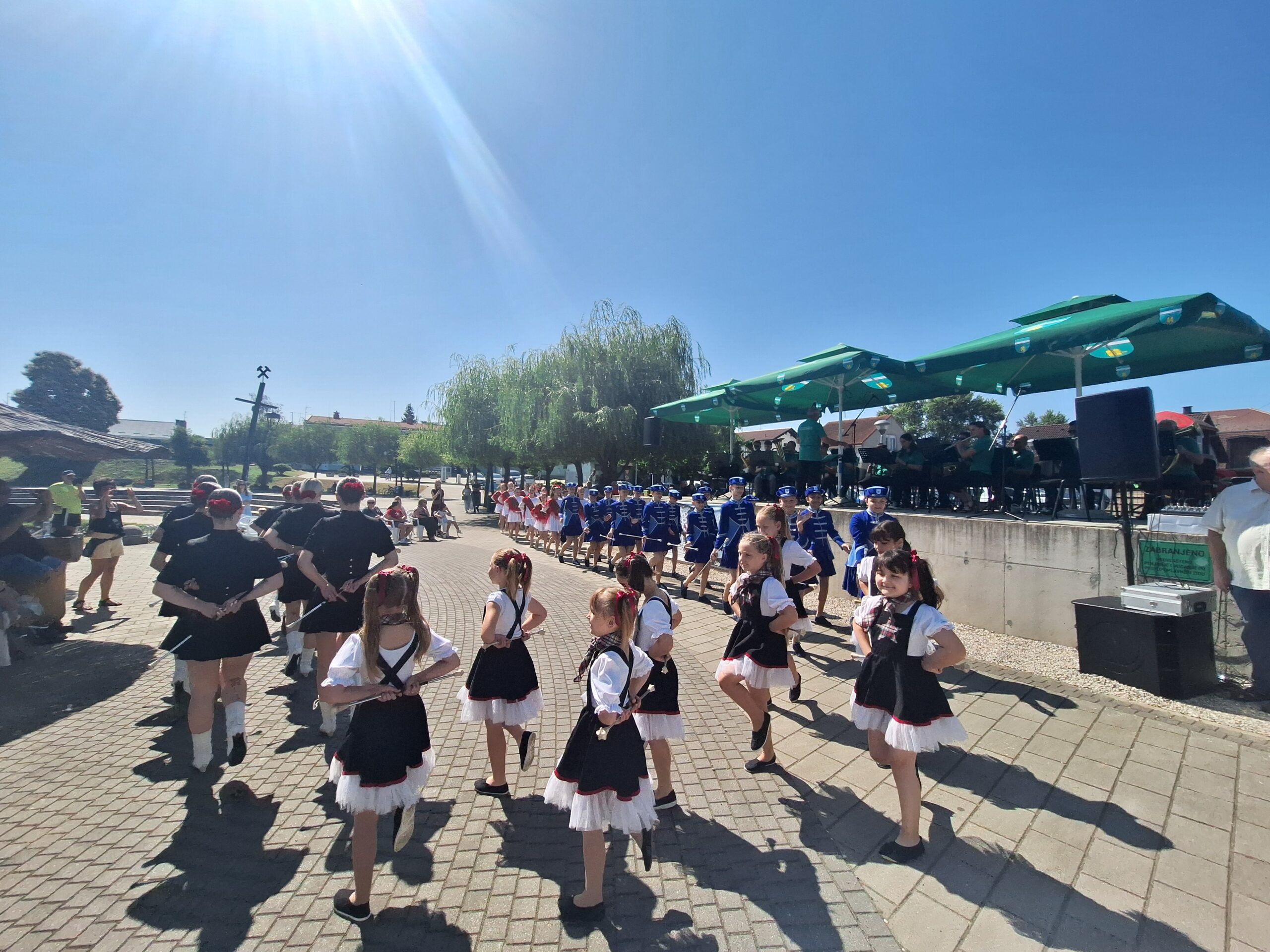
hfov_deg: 106.2
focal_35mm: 13
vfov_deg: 89.9
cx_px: 635
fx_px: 477
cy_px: 476
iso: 40
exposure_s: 1/3401
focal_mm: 1.74
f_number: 2.2
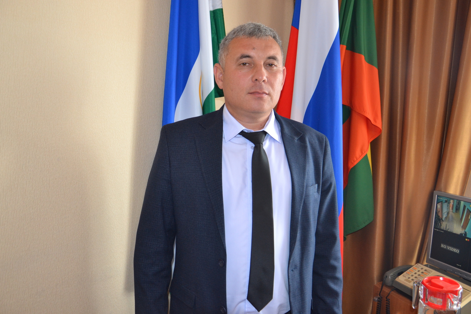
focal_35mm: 32
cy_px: 157
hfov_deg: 59.5
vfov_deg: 41.7
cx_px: 236
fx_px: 412
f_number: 3.8
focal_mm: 21
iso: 900
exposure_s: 1/60
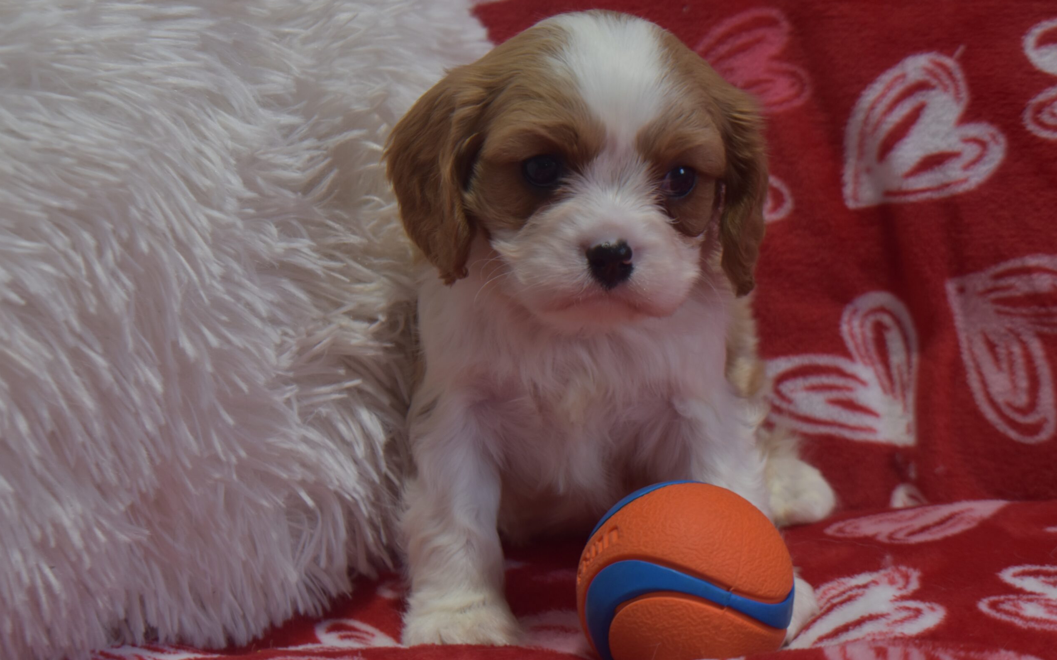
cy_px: 338
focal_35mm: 85
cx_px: 529
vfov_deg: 15.5
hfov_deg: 24.5
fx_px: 2435
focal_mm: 55
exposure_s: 1/80
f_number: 5.6
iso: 400
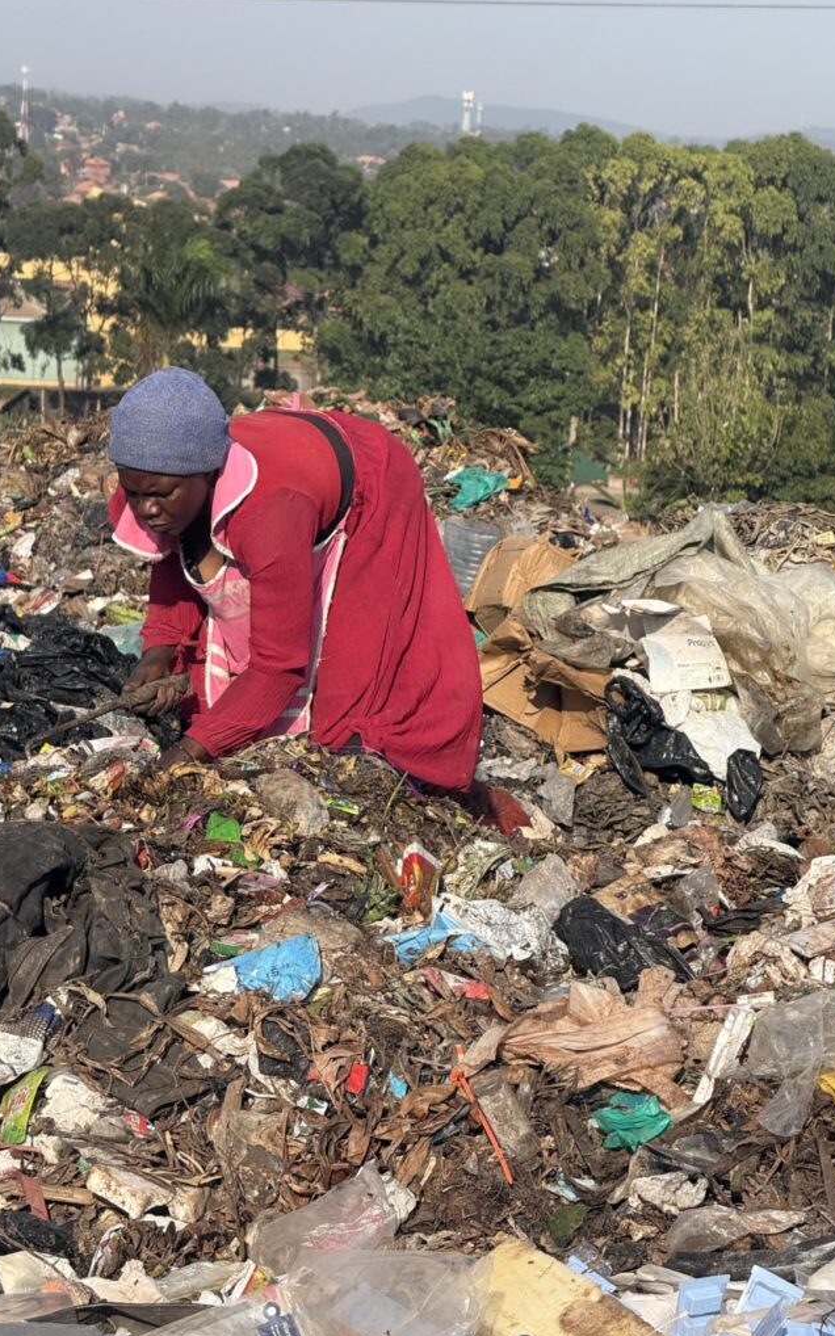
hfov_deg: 10.2
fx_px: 4662
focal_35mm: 128
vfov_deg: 16.3
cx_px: 370
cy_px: 668
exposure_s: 1/1613
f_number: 2.8
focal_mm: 15.66
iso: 64
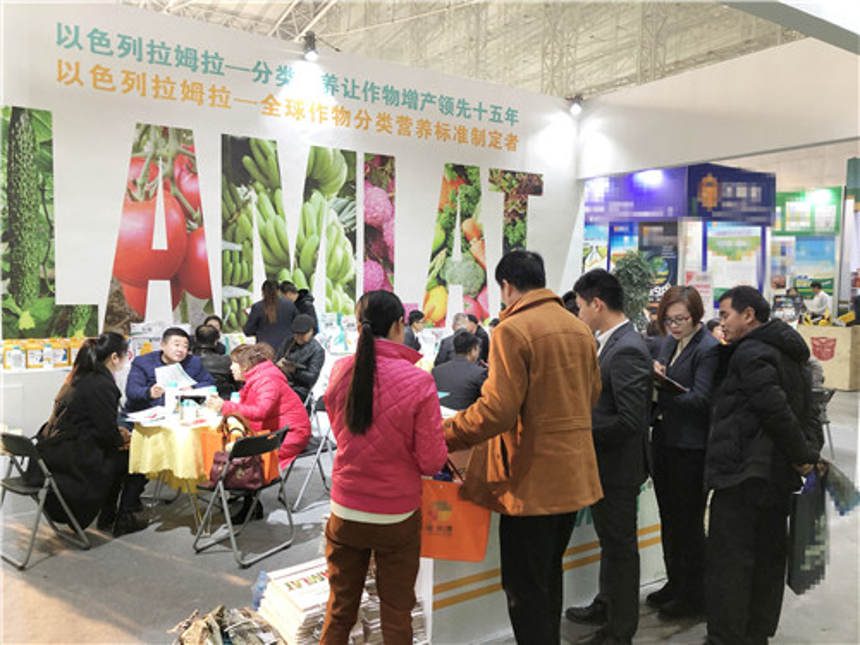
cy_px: 322
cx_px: 430
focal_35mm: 28
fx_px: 696
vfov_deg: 49.7
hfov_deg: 63.4
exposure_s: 1/25
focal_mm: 4
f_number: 1.8
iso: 40
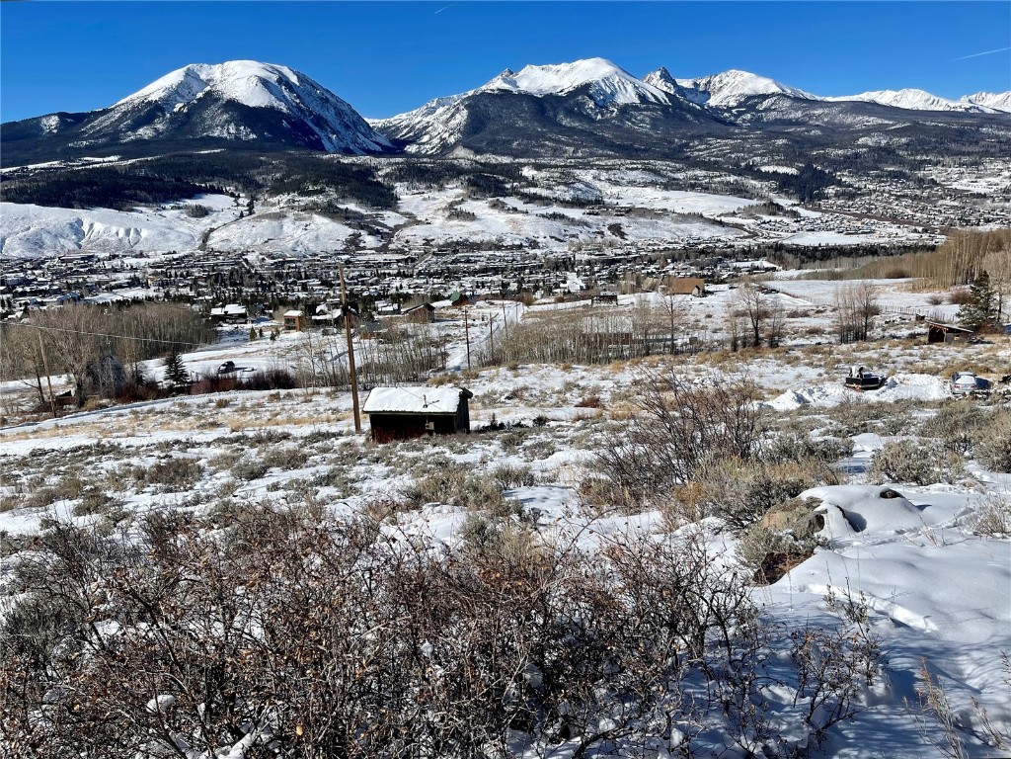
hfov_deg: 67.3
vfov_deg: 53.1
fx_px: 759
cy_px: 380
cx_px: 506
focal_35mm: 26
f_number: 1.6
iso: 32
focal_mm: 5.1
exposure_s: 1/7407
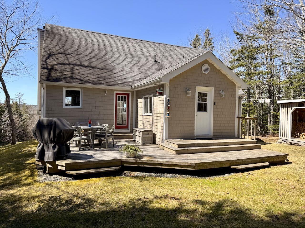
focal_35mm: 24
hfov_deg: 71.6
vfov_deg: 56.8
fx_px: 211
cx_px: 152
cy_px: 114
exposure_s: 1/2299
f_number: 1.78
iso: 80
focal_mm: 6.76
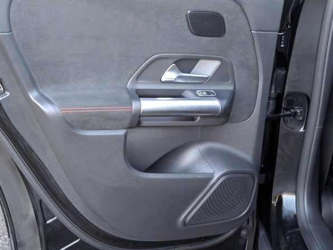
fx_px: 625
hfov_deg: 29.8
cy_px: 100
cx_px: 135
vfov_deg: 22.5
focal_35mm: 65
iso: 291
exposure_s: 1/120
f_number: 1.68
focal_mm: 6.9
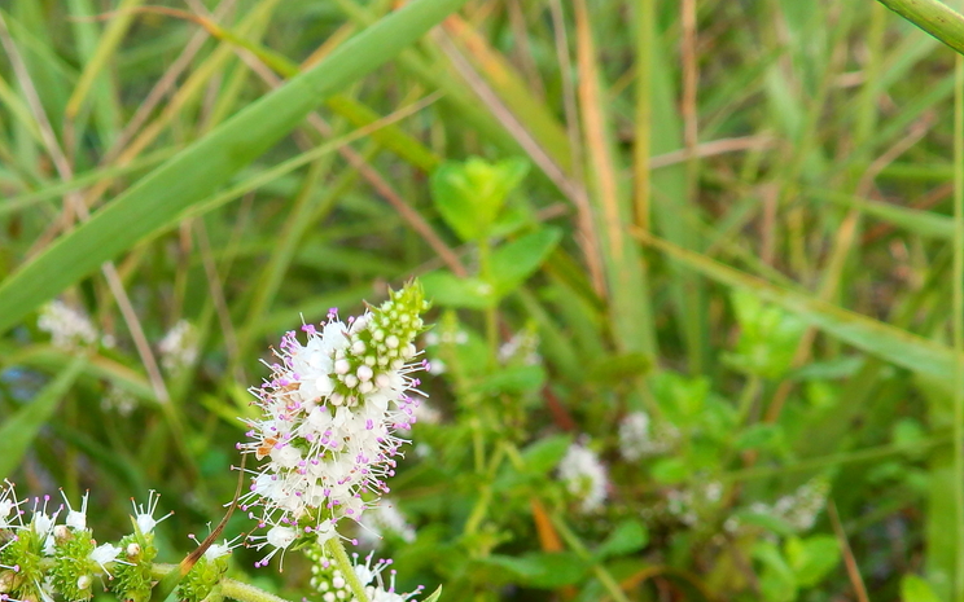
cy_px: 521
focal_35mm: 52
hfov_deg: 38.0
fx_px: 1366
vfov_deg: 24.3
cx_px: 259
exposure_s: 1/60
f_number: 3.7
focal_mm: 5.7
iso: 80
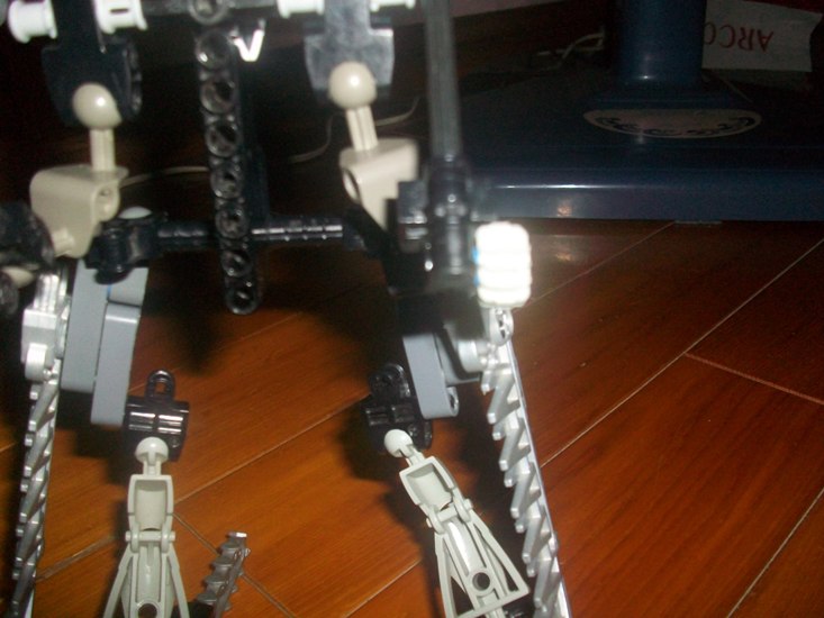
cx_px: 412
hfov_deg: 56.8
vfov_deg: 44.2
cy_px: 309
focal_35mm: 32
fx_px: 762
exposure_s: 1/60
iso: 160
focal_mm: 5.7
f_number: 2.8
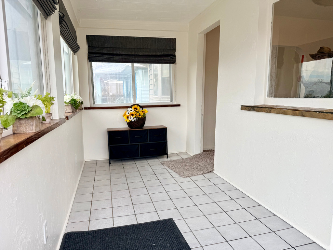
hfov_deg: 71.6
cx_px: 166
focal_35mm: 24
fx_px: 231
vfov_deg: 56.8
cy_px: 125
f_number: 1.78
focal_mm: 6.76
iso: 80
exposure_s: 1/535
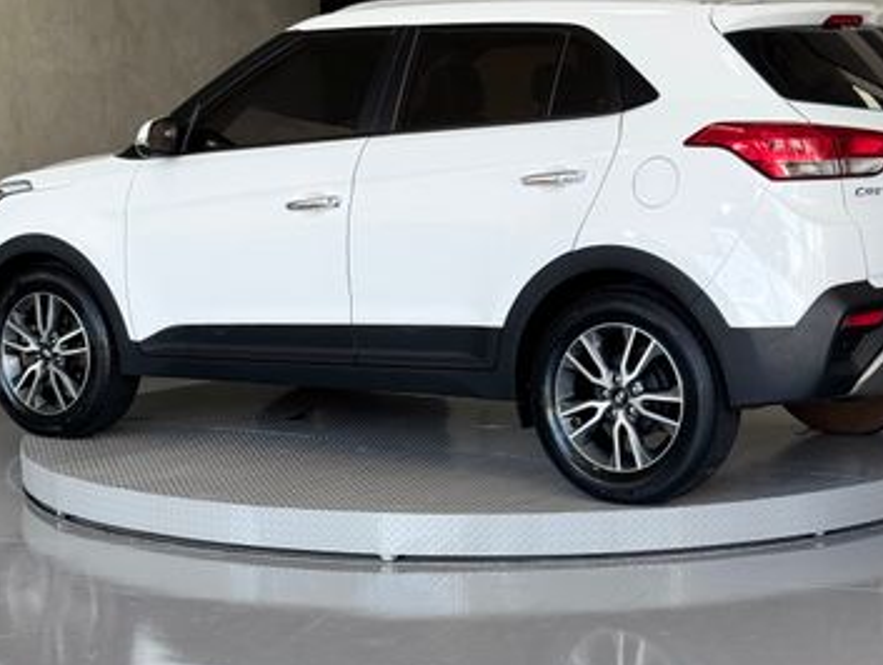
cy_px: 258
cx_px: 458
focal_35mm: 64
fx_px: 1635
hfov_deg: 30.2
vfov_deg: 23.0
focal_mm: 6.76
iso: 64
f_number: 1.78
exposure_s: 1/407
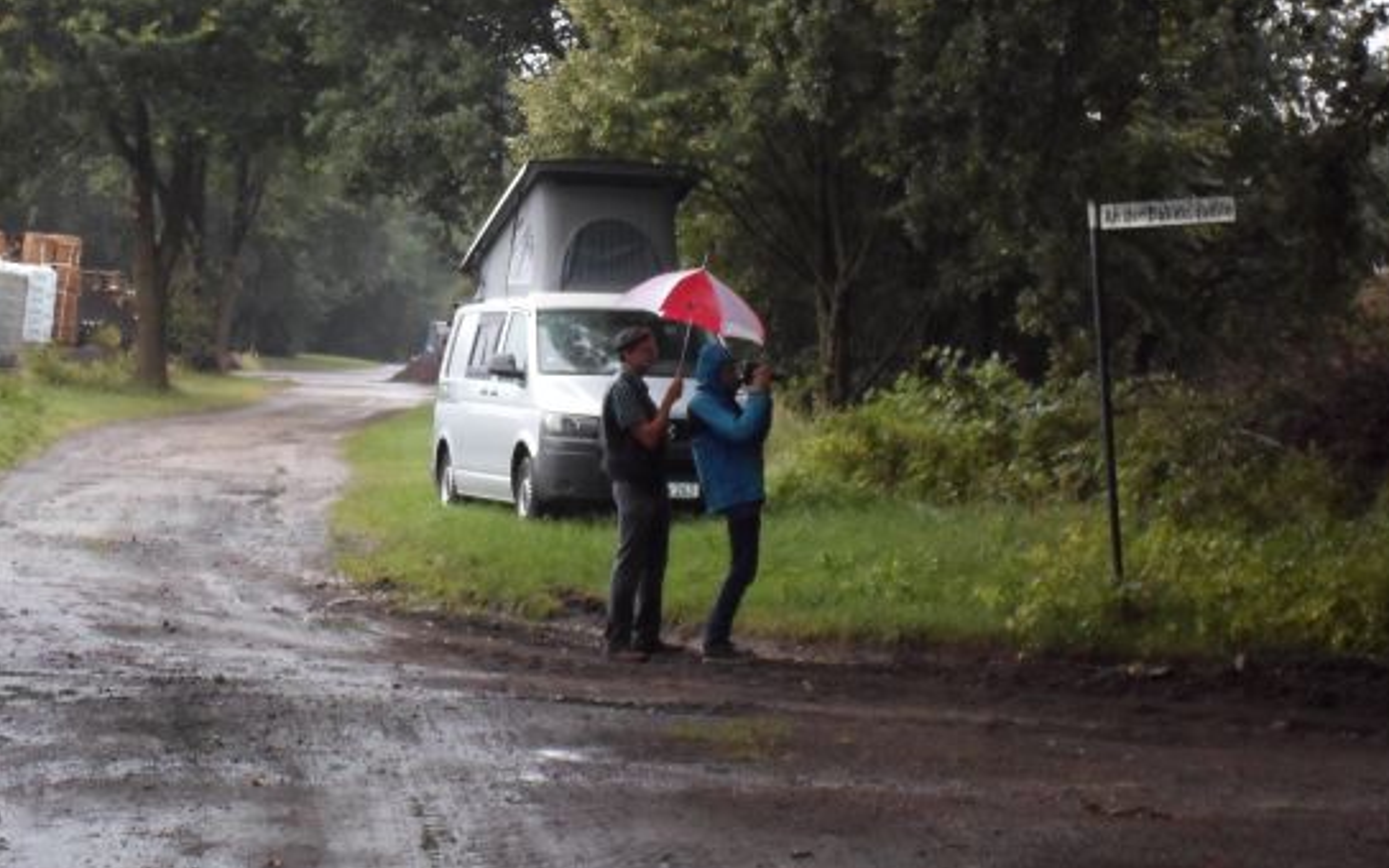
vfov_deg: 11.1
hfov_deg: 17.7
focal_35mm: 118
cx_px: 700
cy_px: 456
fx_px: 4467
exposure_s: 1/60
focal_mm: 19.8
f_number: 5.7
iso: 640
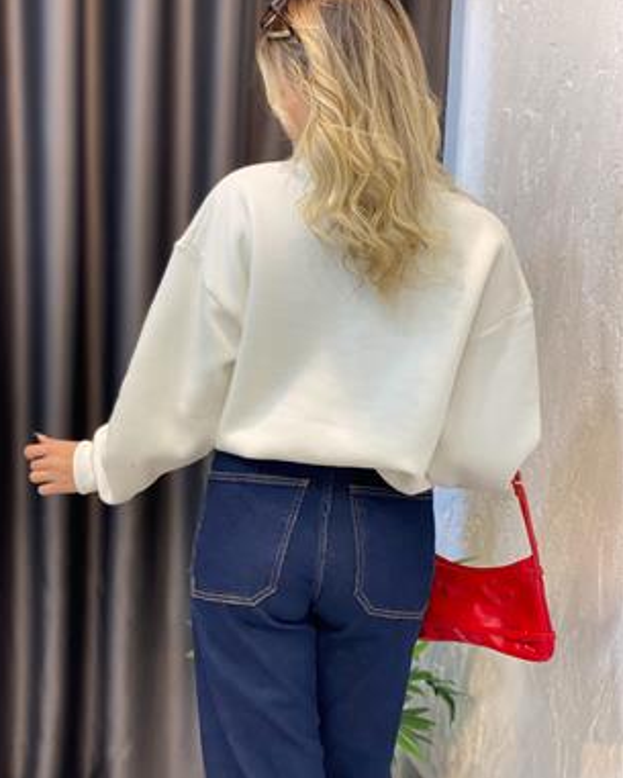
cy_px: 367
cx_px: 310
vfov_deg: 34.1
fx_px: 1267
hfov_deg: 27.6
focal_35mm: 55
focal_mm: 6
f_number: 2
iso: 125
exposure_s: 1/100
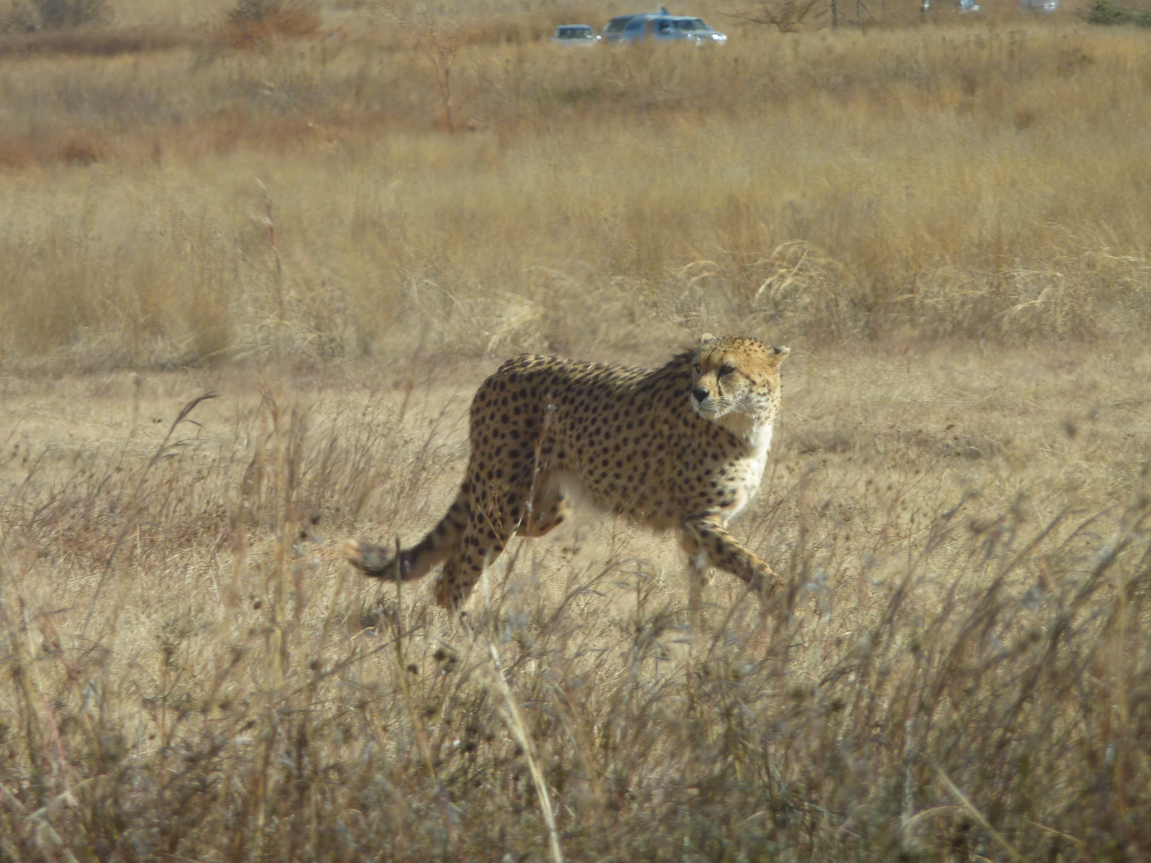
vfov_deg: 5.0
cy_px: 432
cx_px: 576
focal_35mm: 300
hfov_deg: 6.6
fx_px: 9975
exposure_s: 1/200
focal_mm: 49.2
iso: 80
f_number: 4.9
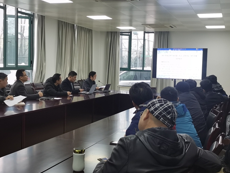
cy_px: 89
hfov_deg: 38.9
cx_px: 119
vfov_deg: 29.7
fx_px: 326
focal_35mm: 49
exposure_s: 1/100
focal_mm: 5.58
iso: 160
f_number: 1.8
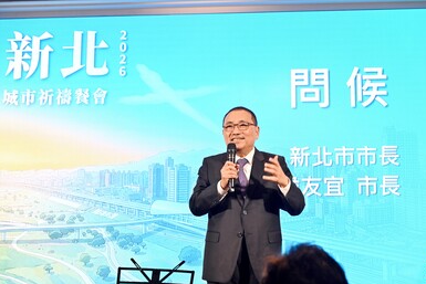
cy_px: 141
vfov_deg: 17.5
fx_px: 923
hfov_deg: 26.0
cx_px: 219
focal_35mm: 78
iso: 1600
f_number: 5
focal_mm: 75
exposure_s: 1/125
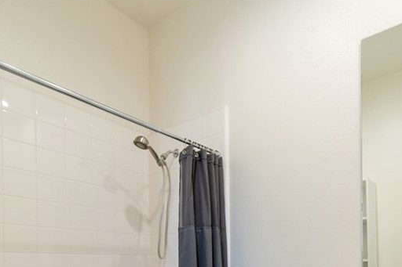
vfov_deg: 41.0
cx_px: 275
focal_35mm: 28
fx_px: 313
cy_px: 261
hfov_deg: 63.5
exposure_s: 1/125
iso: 450
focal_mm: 14
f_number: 2.8
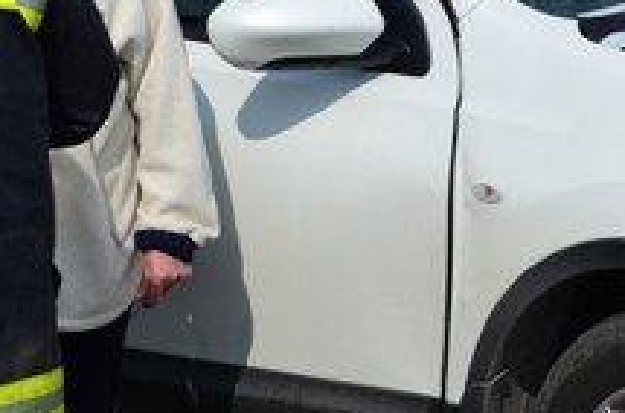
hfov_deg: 13.0
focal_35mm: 156
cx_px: 637
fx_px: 2709
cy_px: 116
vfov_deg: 8.7
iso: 100
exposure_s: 1/400
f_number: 10
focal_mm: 35
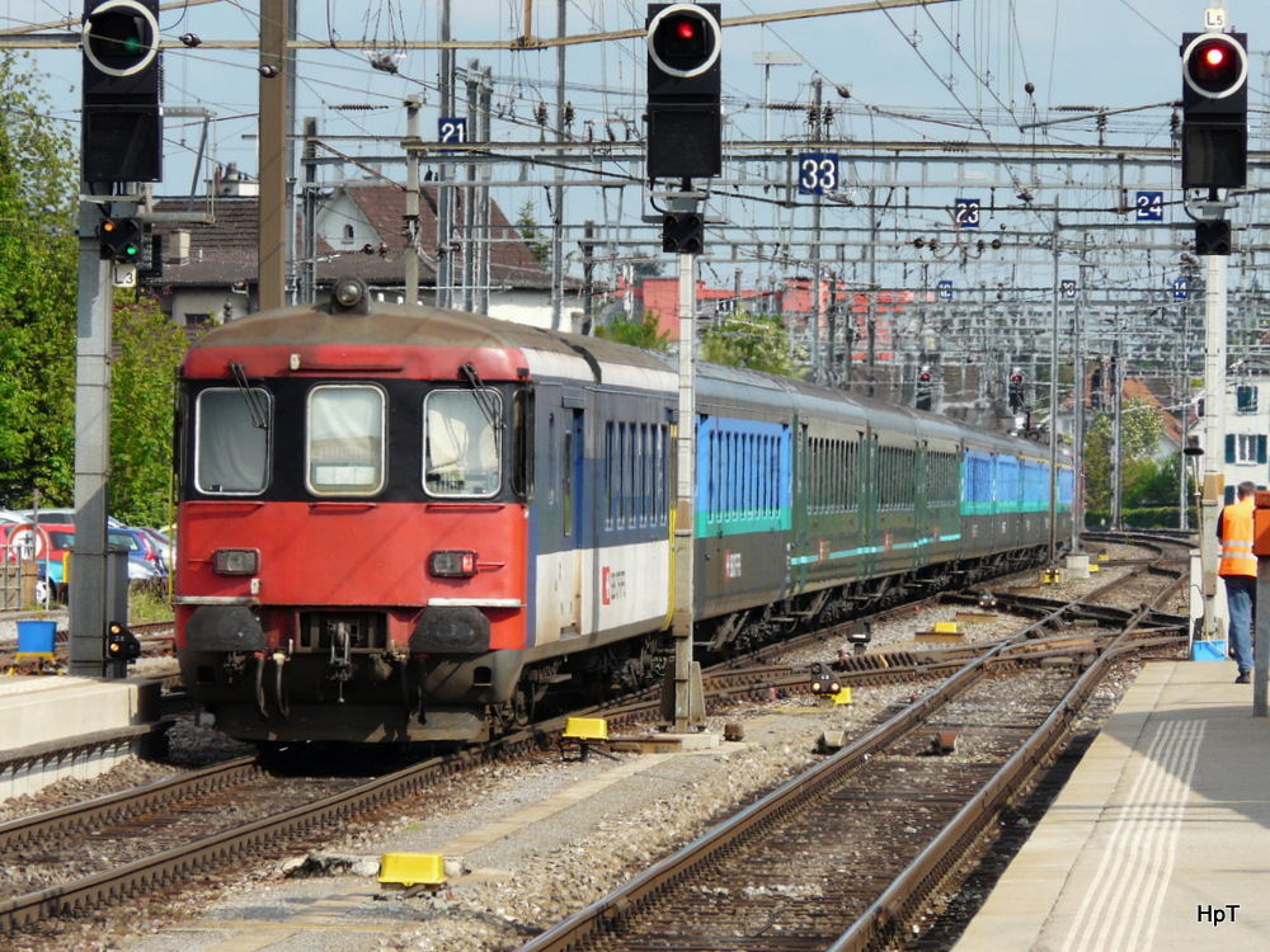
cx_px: 635
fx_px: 10603
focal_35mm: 289
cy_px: 476
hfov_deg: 6.9
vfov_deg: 5.1
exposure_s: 1/400
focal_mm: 47.5
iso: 100
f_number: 5.6
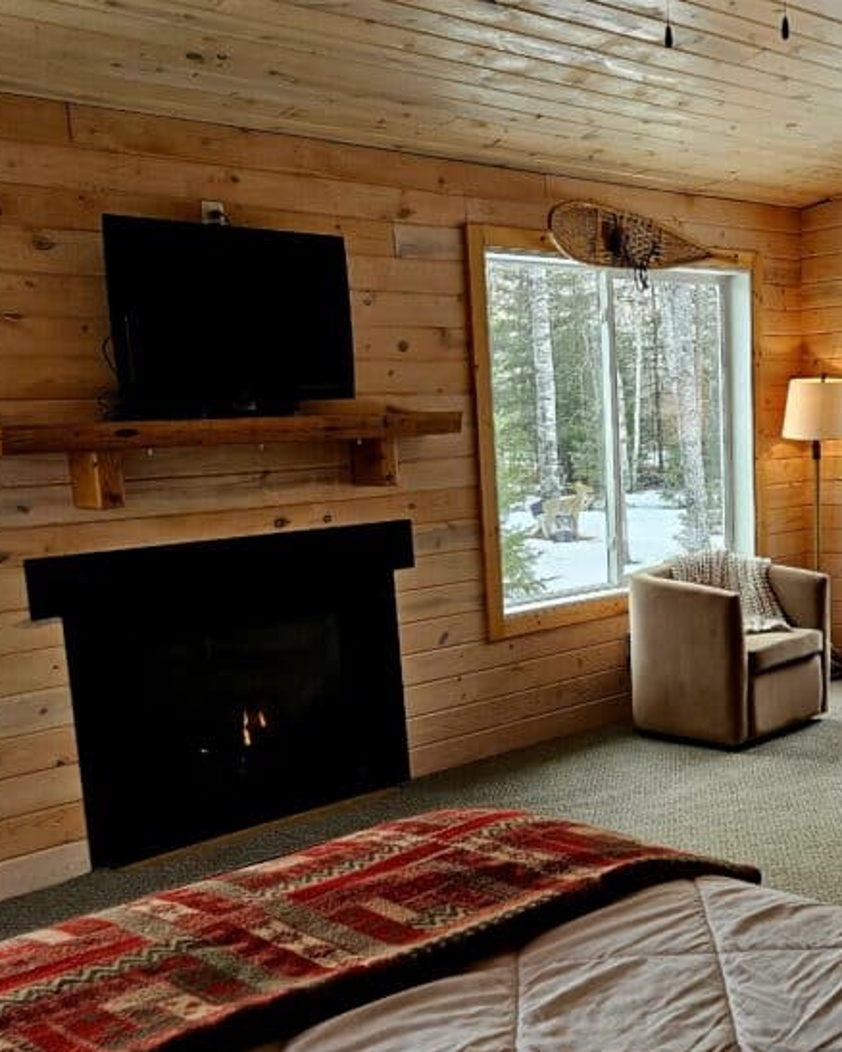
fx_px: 1308
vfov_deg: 43.5
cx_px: 571
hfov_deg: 35.3
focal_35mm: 42
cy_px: 644
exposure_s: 1/208
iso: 125
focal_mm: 5.4
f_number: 1.8
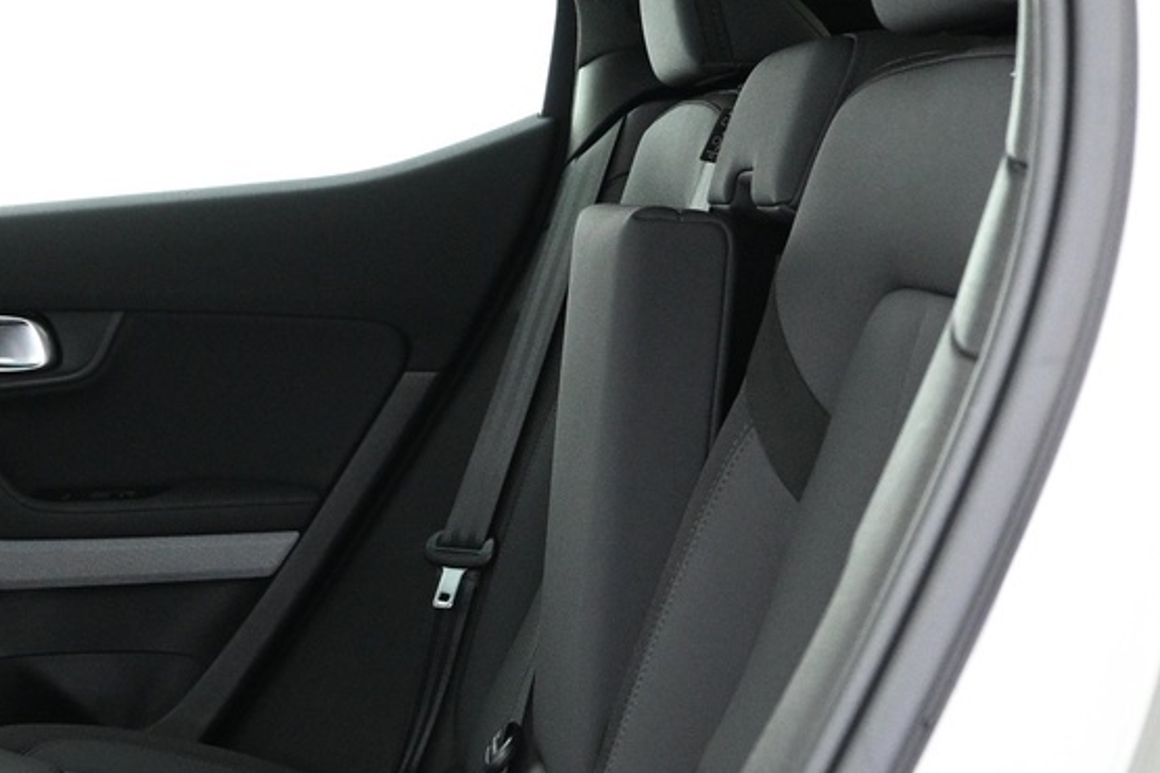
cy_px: 547
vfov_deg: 19.4
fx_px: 2255
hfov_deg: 28.1
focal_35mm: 70
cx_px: 207
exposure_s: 1/13
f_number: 3.5
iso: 1600
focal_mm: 16
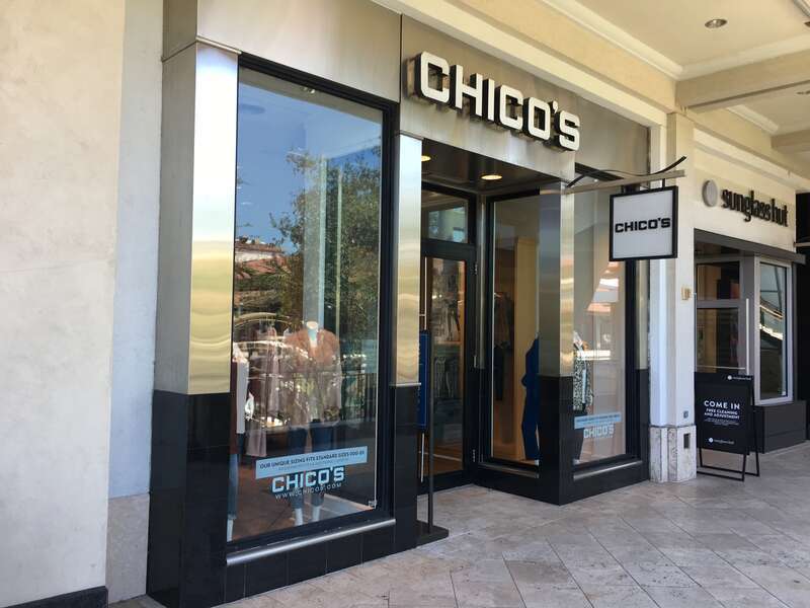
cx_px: 405
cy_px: 304
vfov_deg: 48.2
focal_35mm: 29
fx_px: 679
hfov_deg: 61.7
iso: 25
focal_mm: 4.15
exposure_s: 1/120
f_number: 2.2
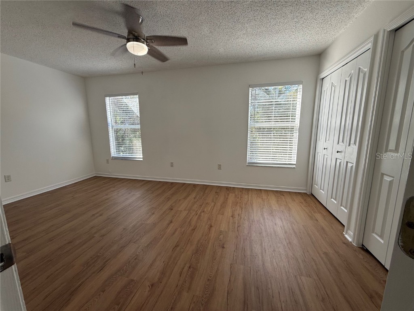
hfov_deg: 102.1
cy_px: 156
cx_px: 207
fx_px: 167
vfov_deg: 85.7
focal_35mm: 14
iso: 64
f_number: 2.2
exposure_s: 1/179
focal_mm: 2.22
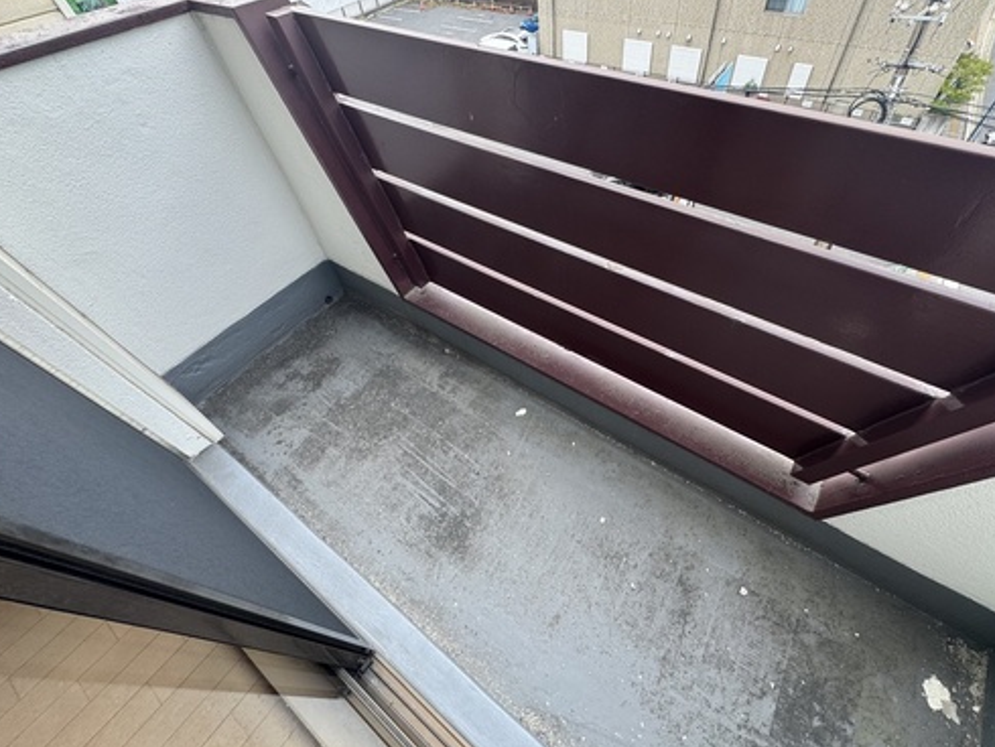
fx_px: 460
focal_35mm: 16
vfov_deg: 78.0
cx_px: 538
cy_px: 339
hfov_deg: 94.3
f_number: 2.2
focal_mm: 2.22
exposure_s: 1/99
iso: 64
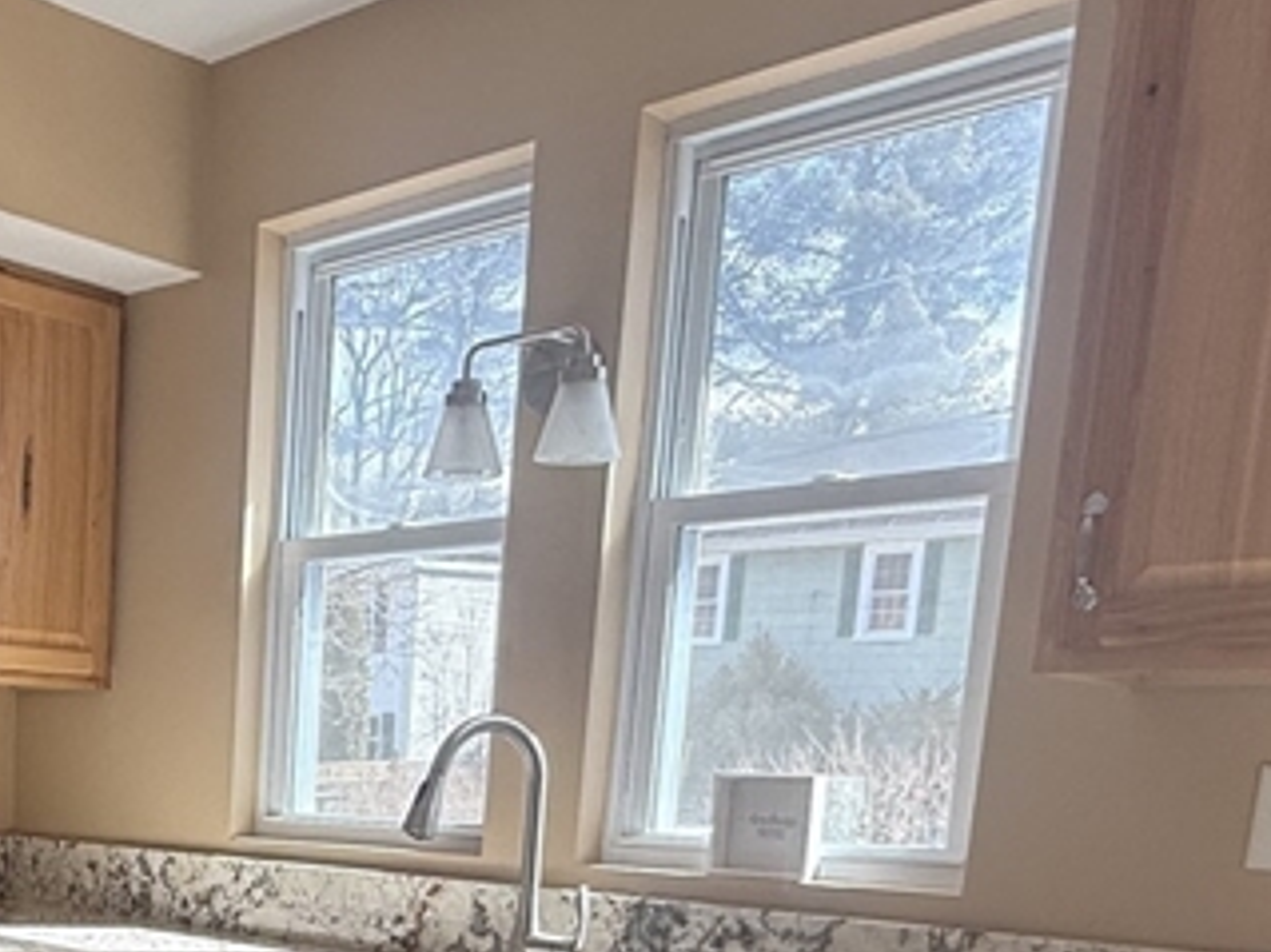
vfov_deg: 29.2
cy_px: 1032
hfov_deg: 38.4
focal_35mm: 45
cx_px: 68
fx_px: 1652
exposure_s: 1/116
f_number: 2.2
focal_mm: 2.22
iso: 64
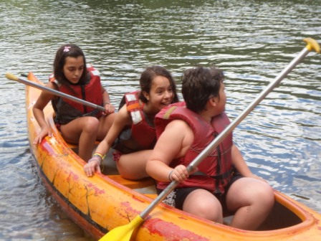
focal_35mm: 84
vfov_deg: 17.6
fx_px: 779
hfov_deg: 23.3
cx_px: 160
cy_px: 120
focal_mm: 14
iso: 80
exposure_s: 1/90
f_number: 5.1
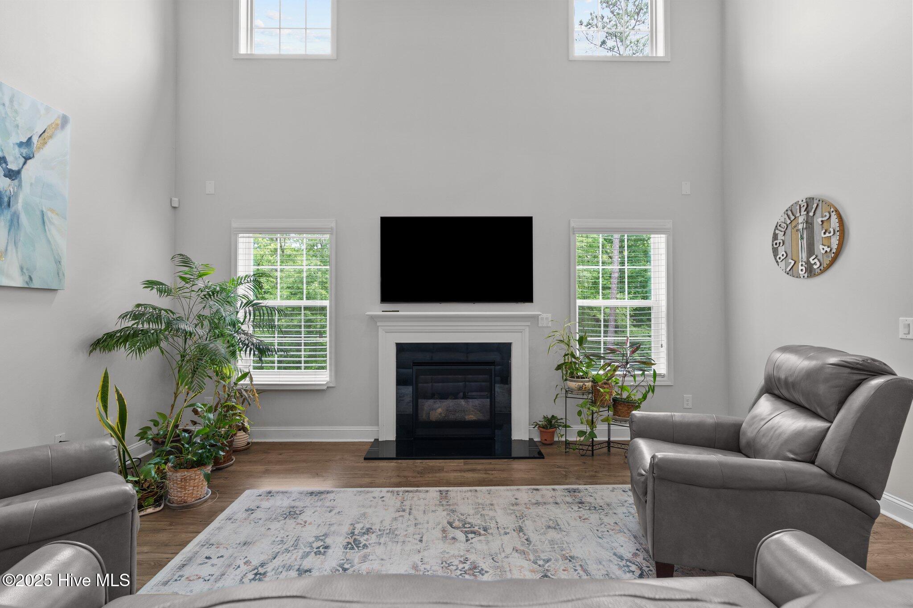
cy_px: 304
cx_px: 456
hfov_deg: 96.7
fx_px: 406
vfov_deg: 73.7
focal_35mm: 16
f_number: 8
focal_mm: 16
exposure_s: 1/2
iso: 500
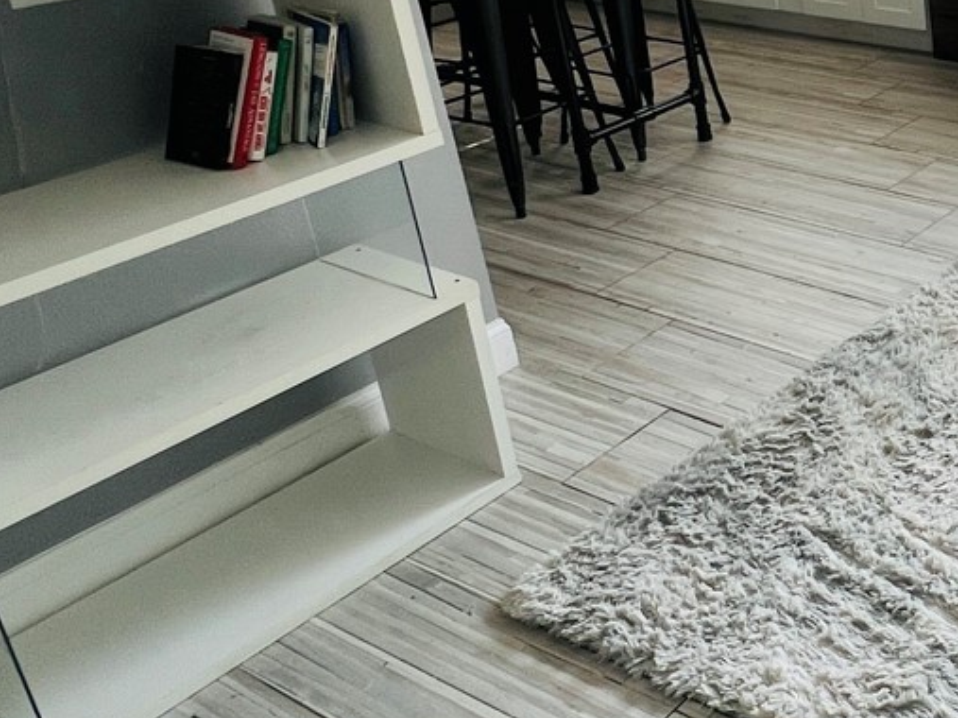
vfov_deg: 33.8
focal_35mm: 41
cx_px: 1172
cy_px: 119
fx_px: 1134
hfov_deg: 35.3
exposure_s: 1/120
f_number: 1.8
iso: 64
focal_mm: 1.57
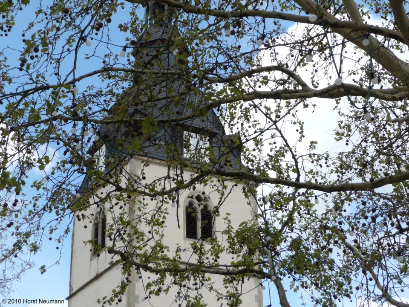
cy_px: 154
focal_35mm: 75
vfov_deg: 19.6
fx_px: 886
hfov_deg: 26.0
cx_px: 204
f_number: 4.3
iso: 100
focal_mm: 9.3
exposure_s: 1/500
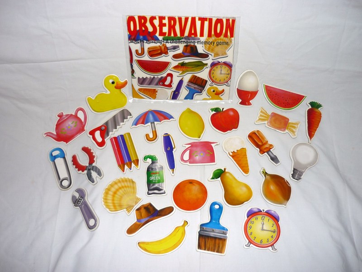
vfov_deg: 42.9
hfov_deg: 55.4
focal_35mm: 33
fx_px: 345
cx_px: 181
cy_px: 136
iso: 100
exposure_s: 1/30
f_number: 2.8
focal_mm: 5.5
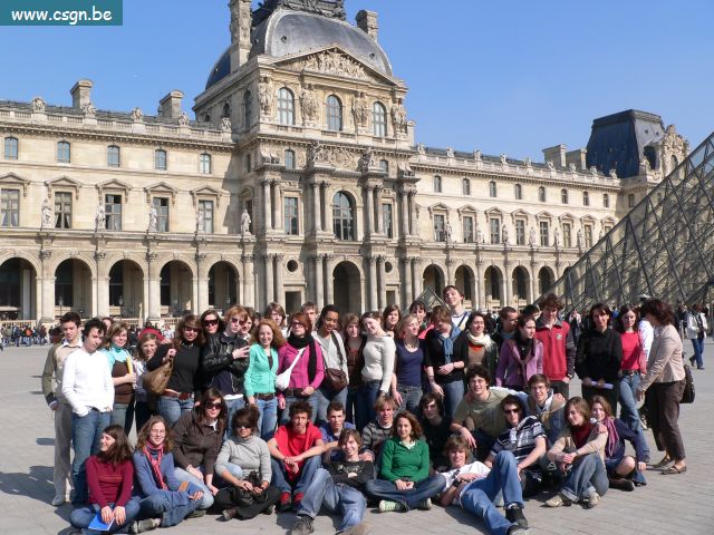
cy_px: 268
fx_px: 743
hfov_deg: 51.4
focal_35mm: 36
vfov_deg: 39.7
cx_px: 357
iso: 80
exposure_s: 1/500
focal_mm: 6
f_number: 5.2
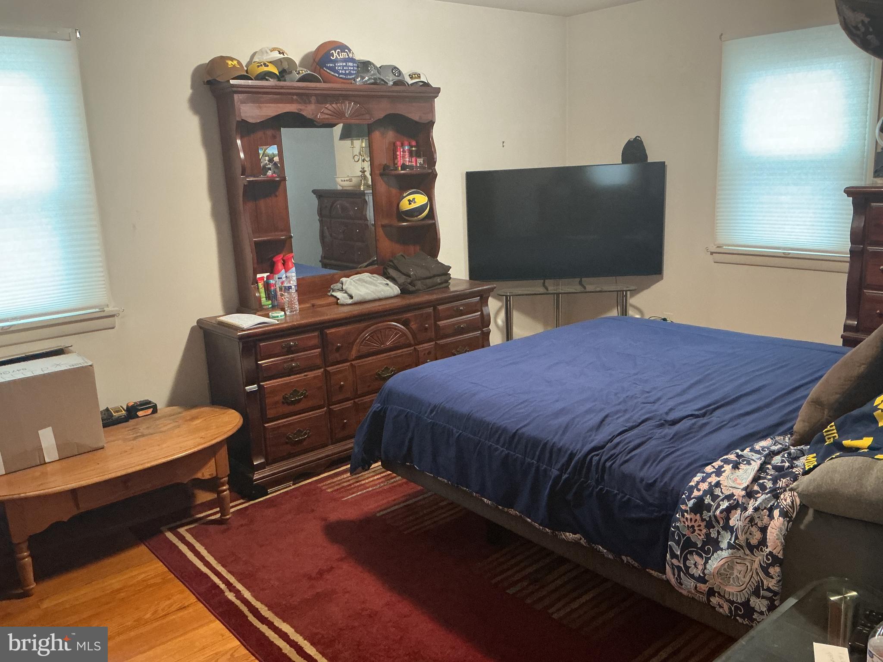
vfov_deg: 48.2
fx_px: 740
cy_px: 331
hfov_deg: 61.7
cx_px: 442
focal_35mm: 29
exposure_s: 1/30
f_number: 1.8
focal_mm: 3
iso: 320
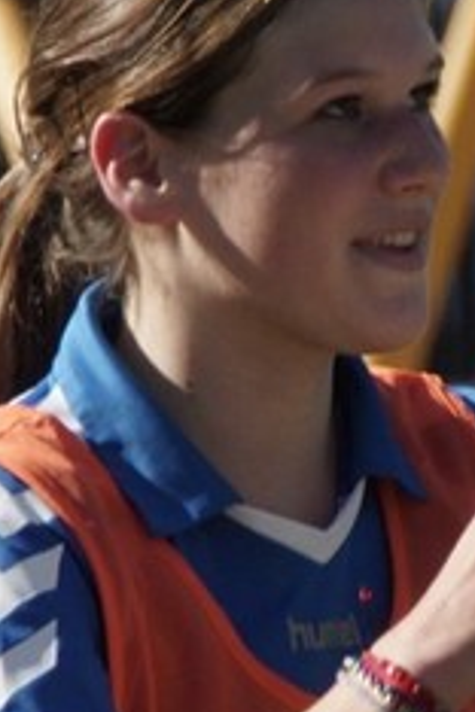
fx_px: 20780
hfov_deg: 1.3
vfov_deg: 2.0
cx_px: 149
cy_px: 393
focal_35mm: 1050
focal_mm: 160
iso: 200
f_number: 9
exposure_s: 1/500
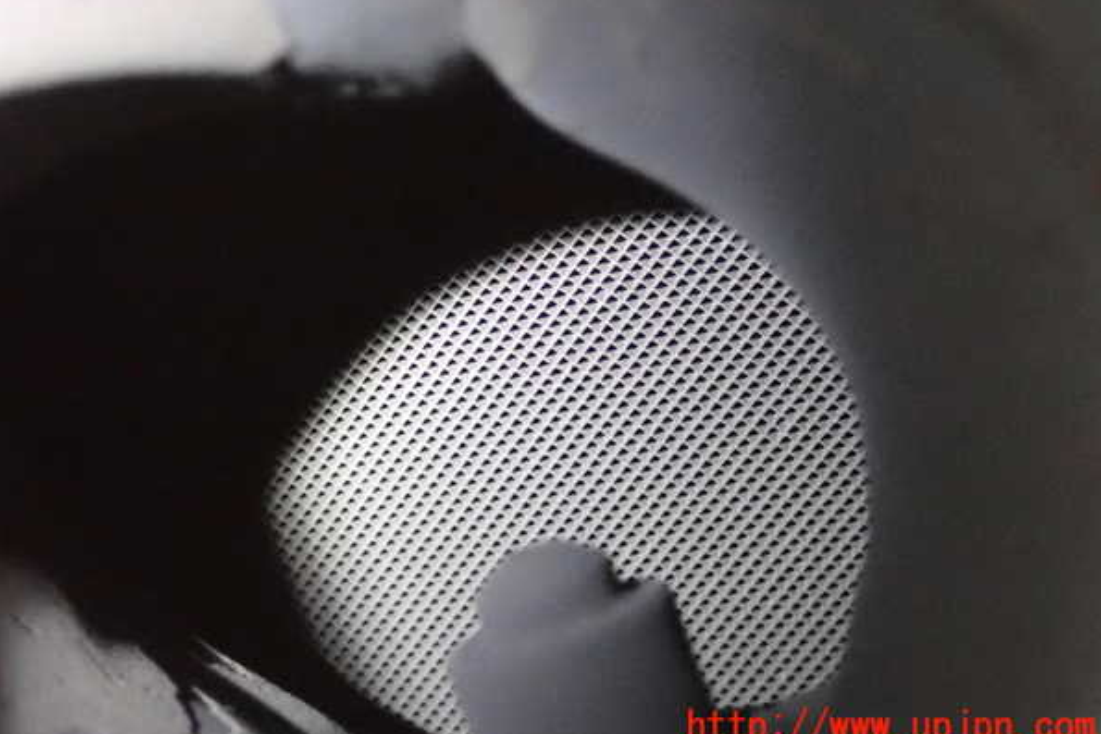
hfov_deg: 23.6
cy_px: 335
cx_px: 550
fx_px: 2631
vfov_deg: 15.9
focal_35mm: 86
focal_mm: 14.62
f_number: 4.3
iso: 6400
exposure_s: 1/160
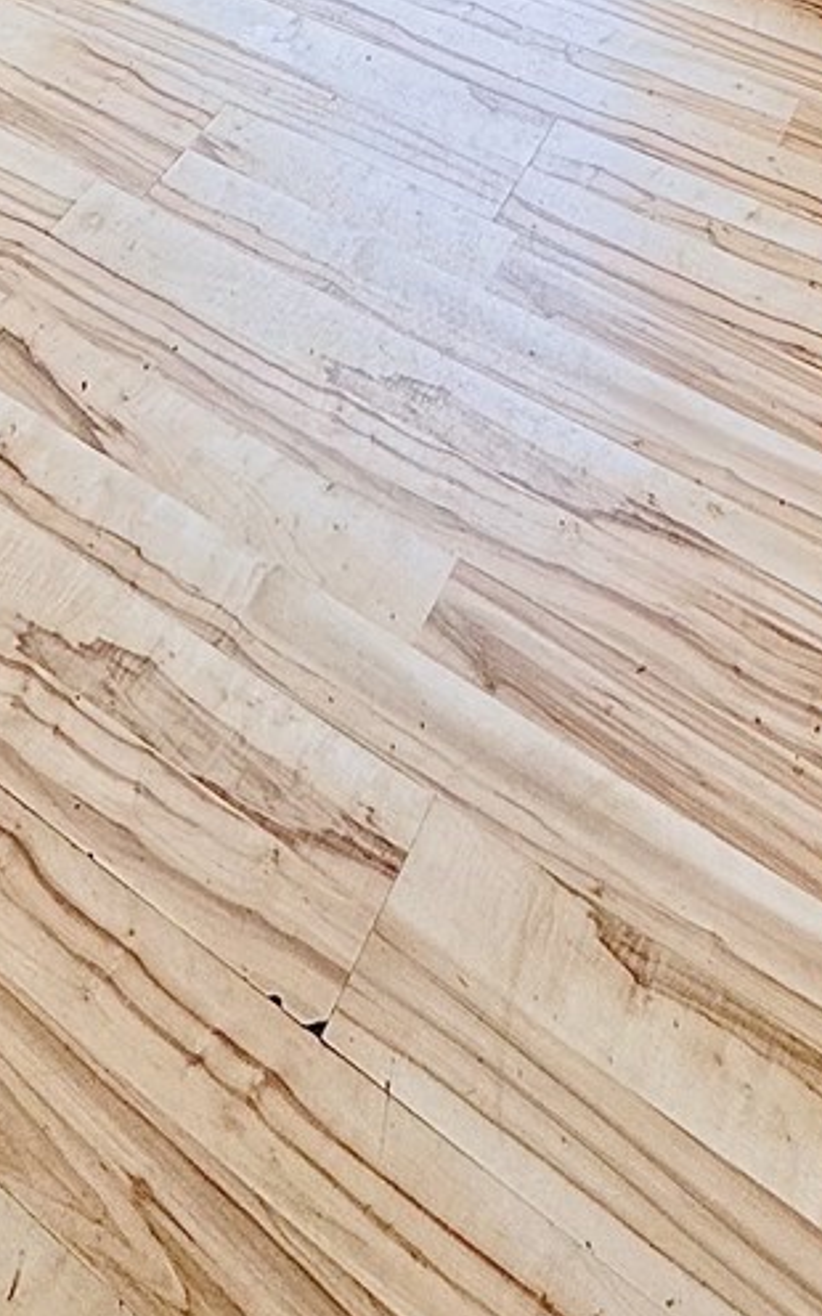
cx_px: 268
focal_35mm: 46
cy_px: -568
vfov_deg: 29.8
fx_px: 1649
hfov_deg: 27.8
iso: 40
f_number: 2.2
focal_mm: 2.22
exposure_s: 1/241
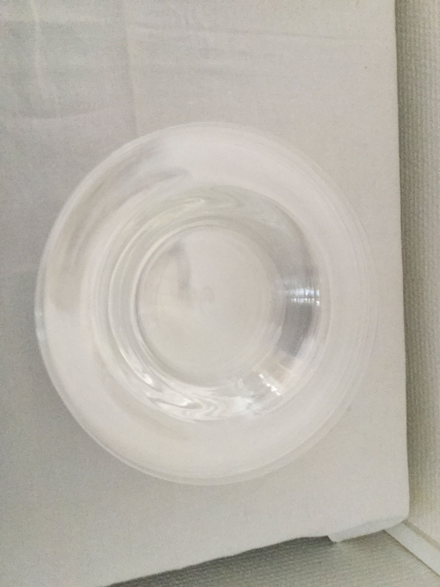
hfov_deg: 45.4
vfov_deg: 58.4
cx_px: 220
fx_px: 525
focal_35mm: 31
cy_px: 294
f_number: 2.4
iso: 200
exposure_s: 1/20
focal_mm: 3.3
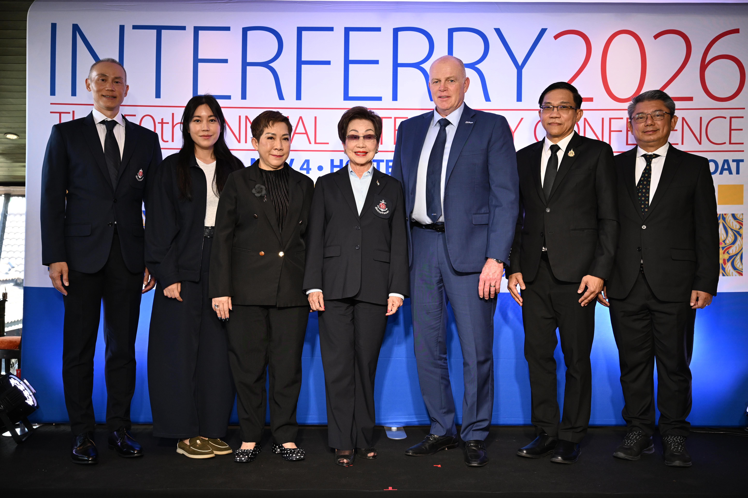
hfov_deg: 50.7
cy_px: 249
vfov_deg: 35.1
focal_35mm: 38
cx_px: 374
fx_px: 789
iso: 1250
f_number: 4.5
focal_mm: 38
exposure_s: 1/200
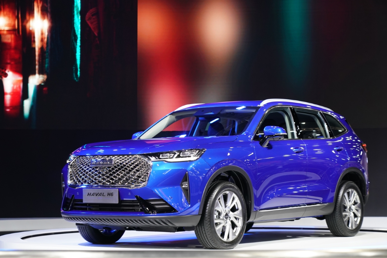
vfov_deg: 17.3
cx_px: 194
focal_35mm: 79
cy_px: 129
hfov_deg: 25.7
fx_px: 849
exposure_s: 1/100
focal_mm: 79
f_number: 5
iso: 1250
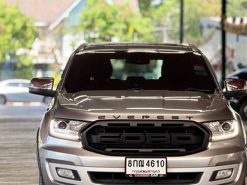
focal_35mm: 164
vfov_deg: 9.0
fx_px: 1170
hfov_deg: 12.0
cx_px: 145
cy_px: 124
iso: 64
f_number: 2.8
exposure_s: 1/121
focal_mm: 15.66
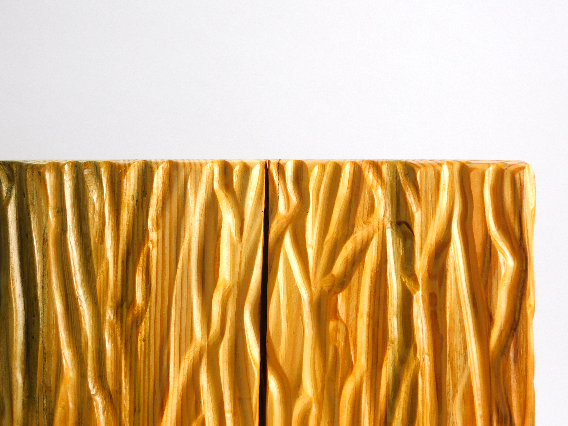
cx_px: 284
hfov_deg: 21.5
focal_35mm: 91
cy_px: 213
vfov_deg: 16.2
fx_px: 1493
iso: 125
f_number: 4.5
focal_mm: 16.1
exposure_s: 1/50
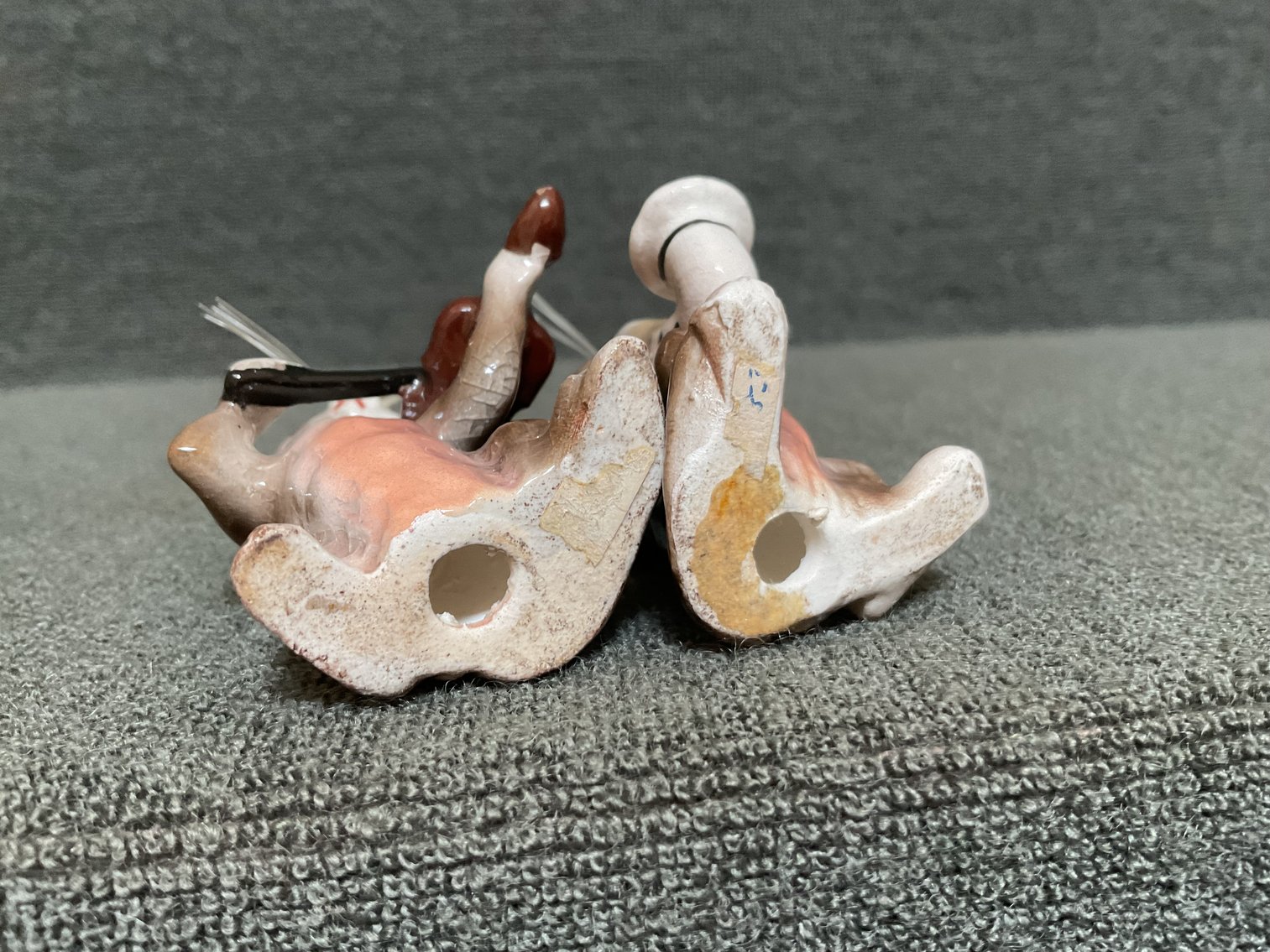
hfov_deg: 61.7
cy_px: 476
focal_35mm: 29
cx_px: 635
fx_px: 1064
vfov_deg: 48.2
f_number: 1.8
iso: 100
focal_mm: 3
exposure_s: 1/60
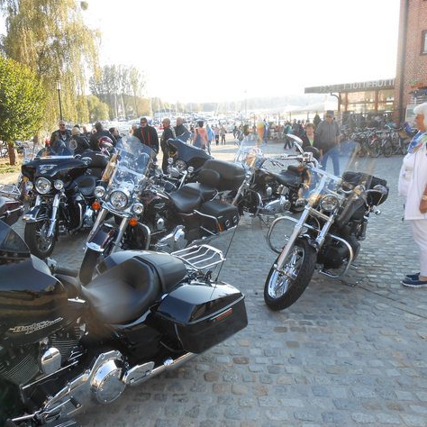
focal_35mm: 31
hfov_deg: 51.8
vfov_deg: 52.5
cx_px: 154
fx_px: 433
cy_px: 212
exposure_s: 1/160
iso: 80
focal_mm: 4.6
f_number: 3.5
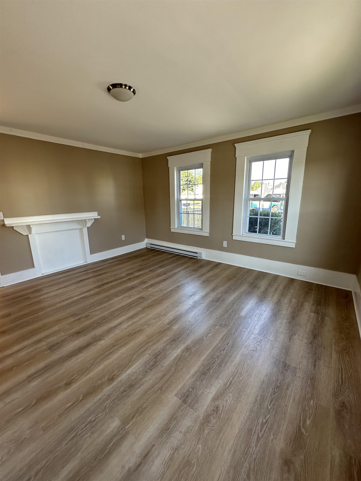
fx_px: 195
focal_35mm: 14
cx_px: 180
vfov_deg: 102.1
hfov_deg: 85.7
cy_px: 240
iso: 80
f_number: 2.2
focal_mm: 2.22
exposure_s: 1/99
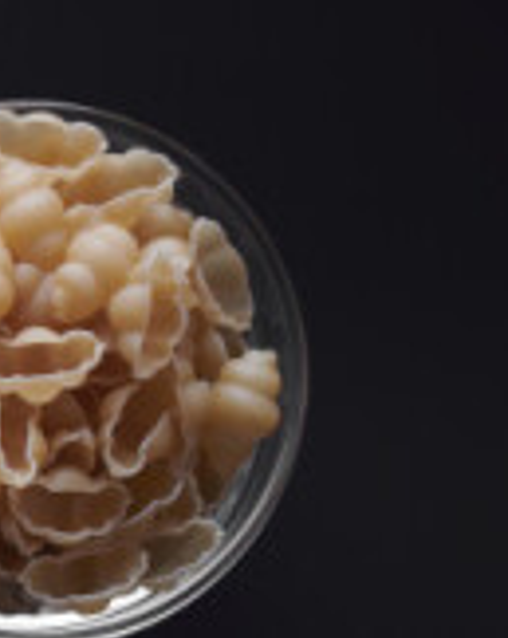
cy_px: 796
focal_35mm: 232
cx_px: -1040
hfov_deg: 6.1
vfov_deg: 8.2
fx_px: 4372
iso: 100
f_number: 8
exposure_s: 1/100
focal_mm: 50
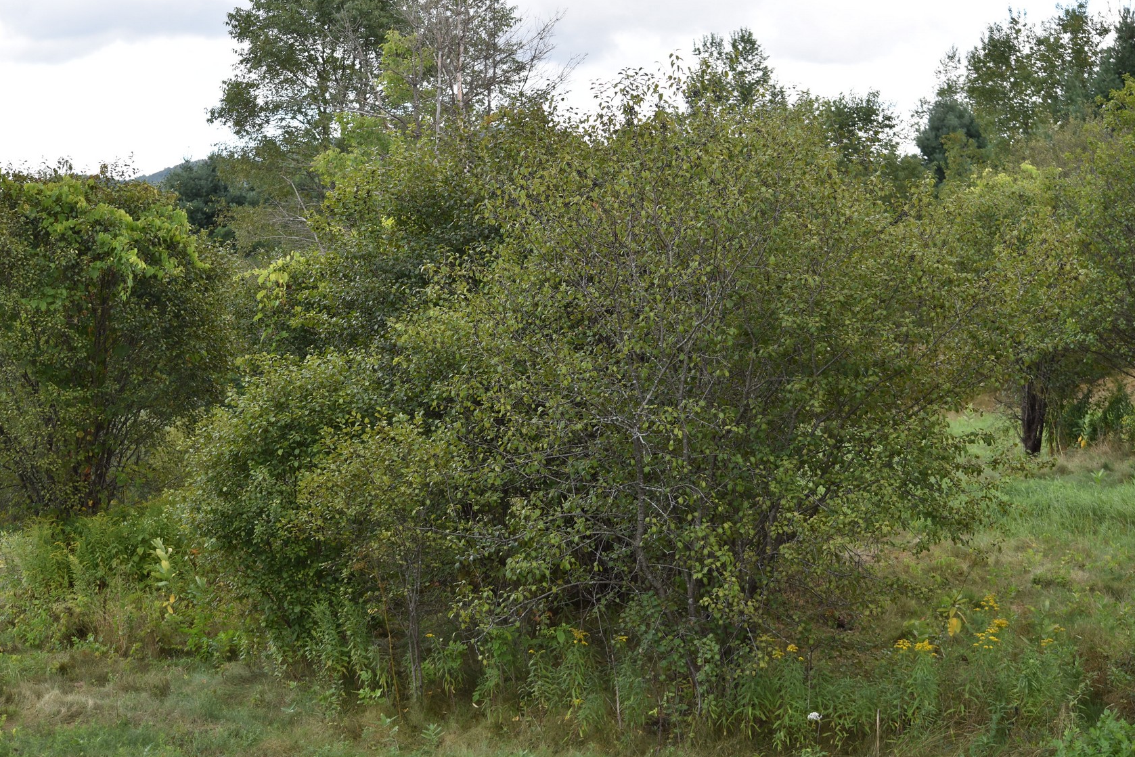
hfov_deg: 23.0
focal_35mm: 89
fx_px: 2791
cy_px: 378
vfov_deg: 15.4
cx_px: 554
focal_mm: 55
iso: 100
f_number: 5.6
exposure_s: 1/125
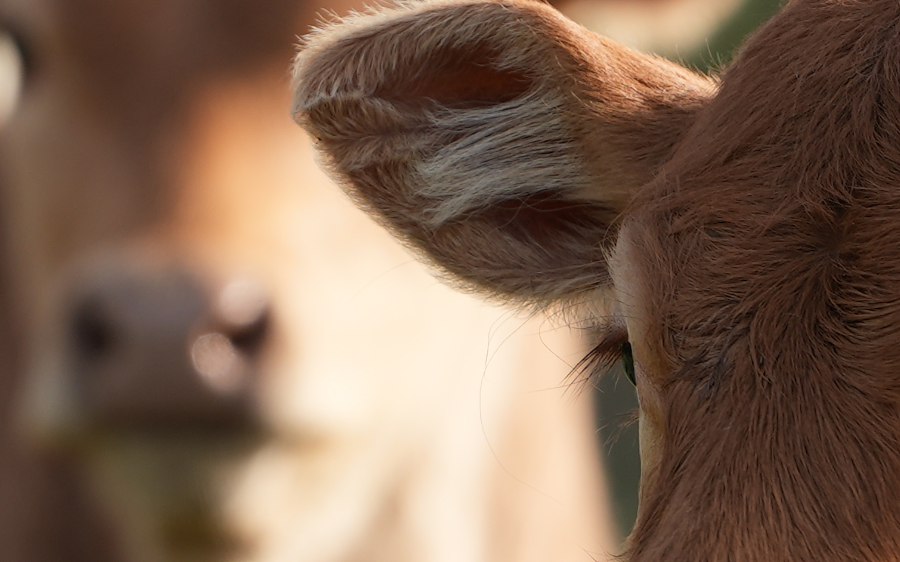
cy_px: 408
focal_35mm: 1942
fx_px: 47629
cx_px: 524
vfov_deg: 0.7
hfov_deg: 1.1
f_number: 6.3
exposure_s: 1/500
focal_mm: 547
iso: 320
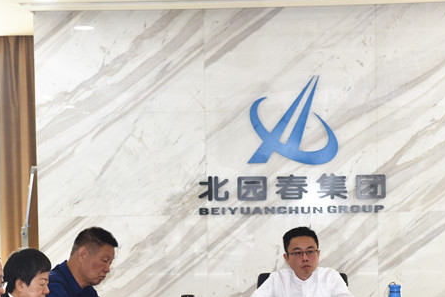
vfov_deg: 11.9
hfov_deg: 17.8
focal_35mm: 115
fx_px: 1422
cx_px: 230
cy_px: 262
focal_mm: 62
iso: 800
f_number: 5.6
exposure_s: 1/125
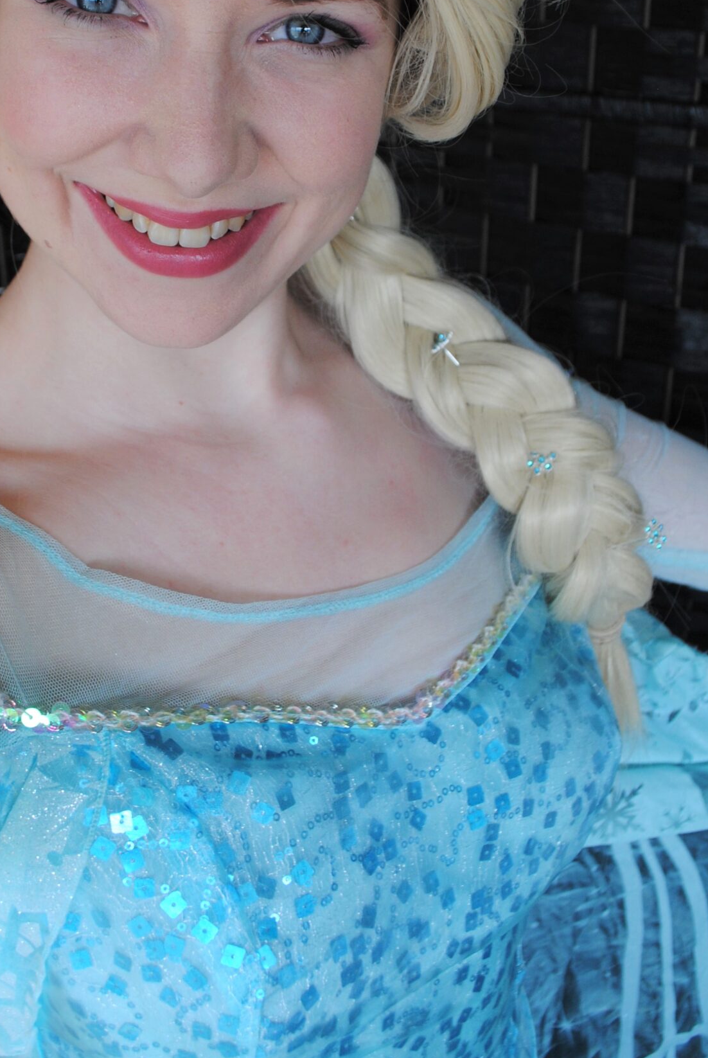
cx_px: 308
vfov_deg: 45.4
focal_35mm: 42
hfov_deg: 31.9
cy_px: 330
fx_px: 1235
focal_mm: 18
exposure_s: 1/100
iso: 200
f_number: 5
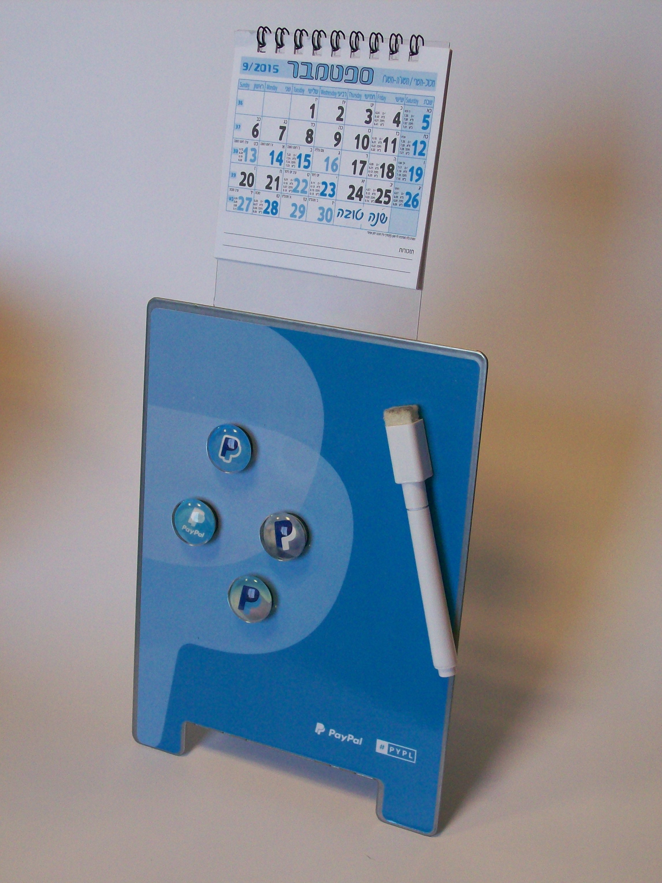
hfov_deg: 26.1
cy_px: 442
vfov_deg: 34.3
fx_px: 1428
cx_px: 331
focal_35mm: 56
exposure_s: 1/57.5
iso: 160
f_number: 3.4
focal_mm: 9.4
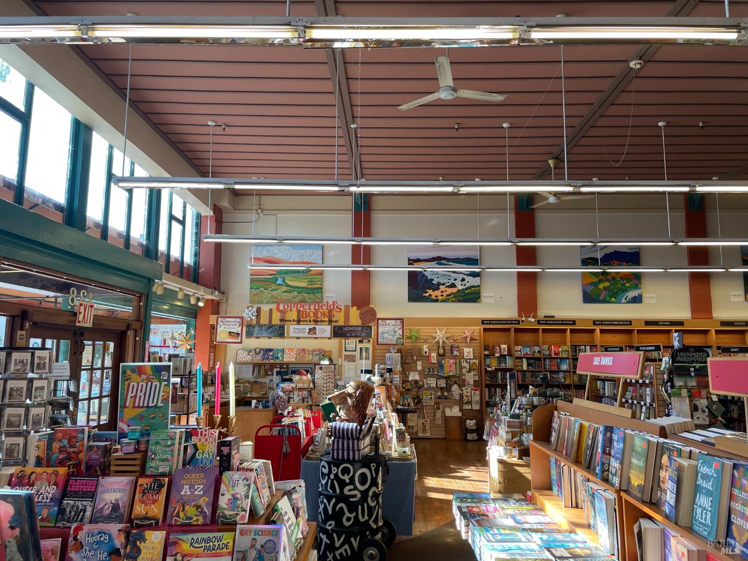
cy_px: 280
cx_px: 374
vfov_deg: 53.1
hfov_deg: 67.3
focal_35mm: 26
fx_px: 562
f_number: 1.6
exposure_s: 1/120
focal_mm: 4.2
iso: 32
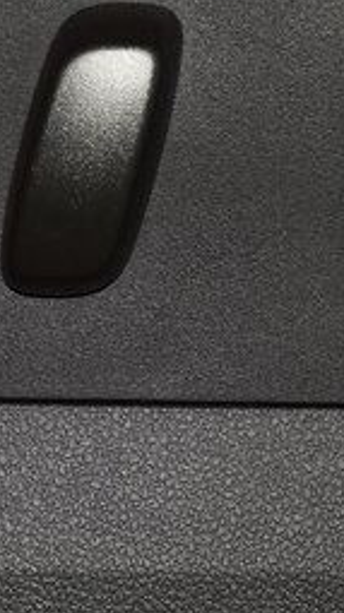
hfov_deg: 4.4
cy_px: 165
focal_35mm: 276
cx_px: 60
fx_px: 4486
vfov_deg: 7.8
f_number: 8
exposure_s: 1/125
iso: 100
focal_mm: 70
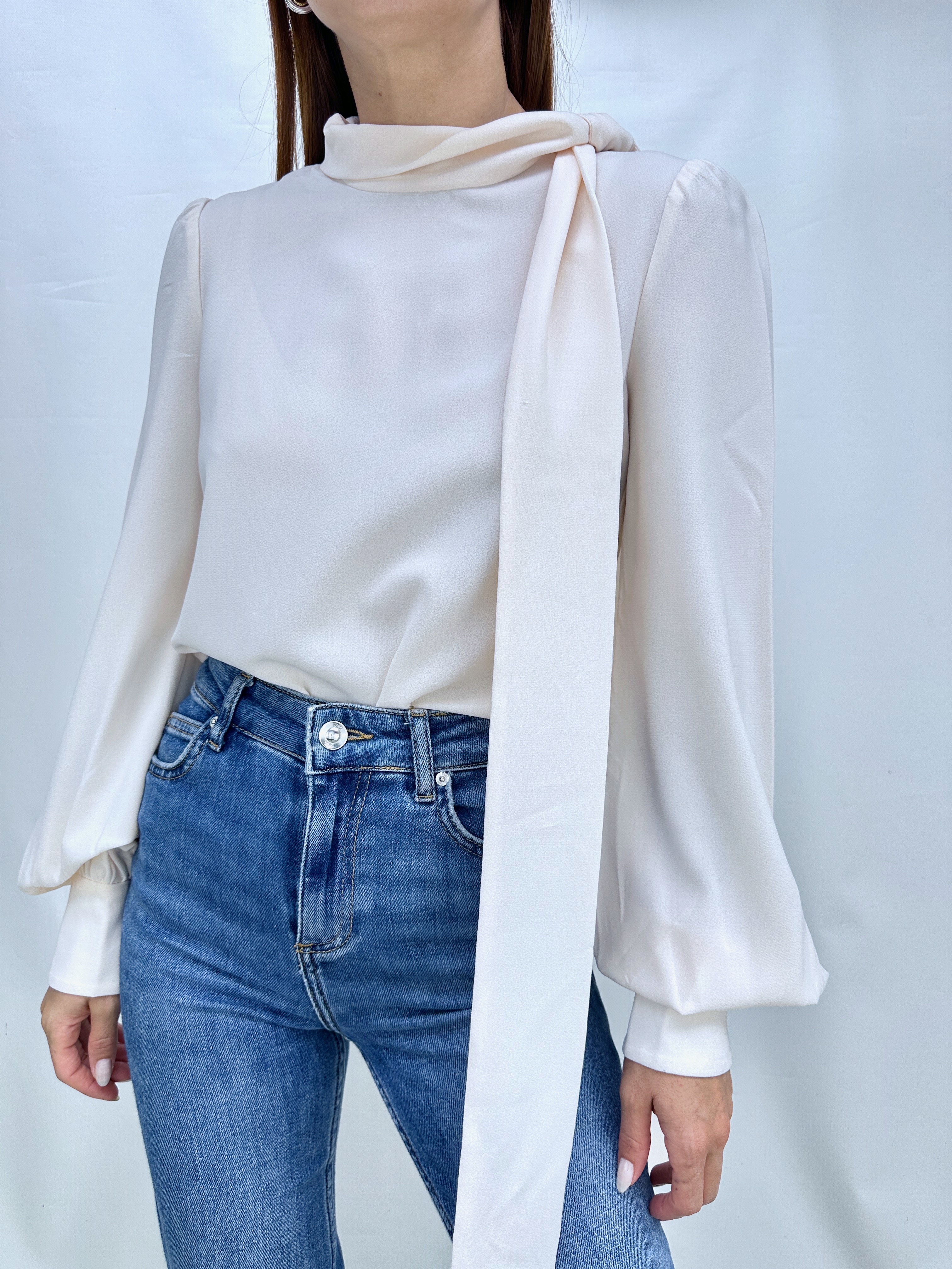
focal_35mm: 24
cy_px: 634
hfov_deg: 56.8
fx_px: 880
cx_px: 476
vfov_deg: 71.6
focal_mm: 6.86
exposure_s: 1/803
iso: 80
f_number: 1.78
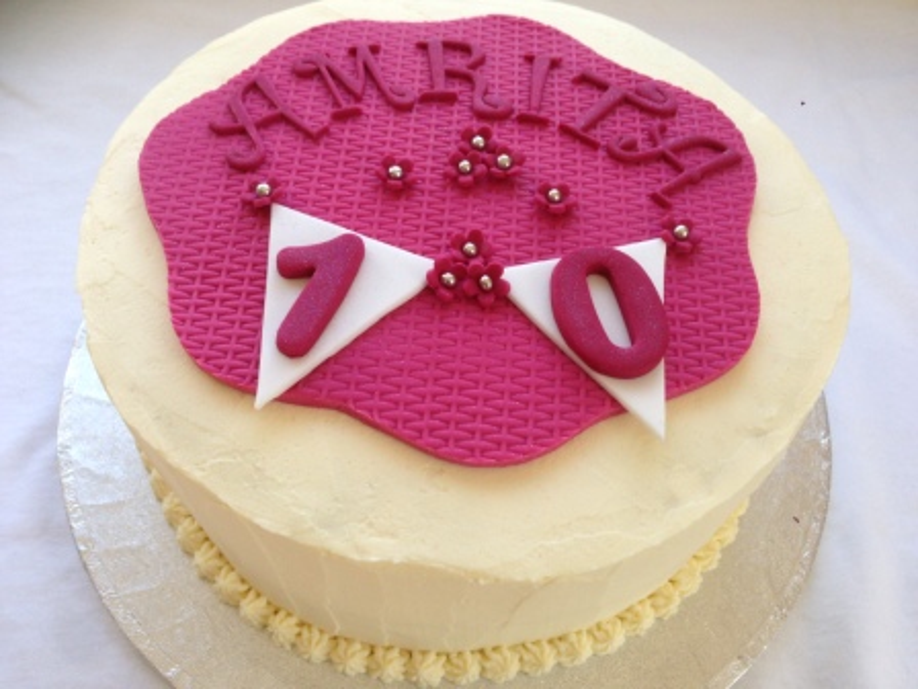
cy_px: 344
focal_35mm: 33
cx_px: 459
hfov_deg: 55.4
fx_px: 875
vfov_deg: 42.9
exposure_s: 1/120
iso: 64
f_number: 2.4
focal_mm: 4.12
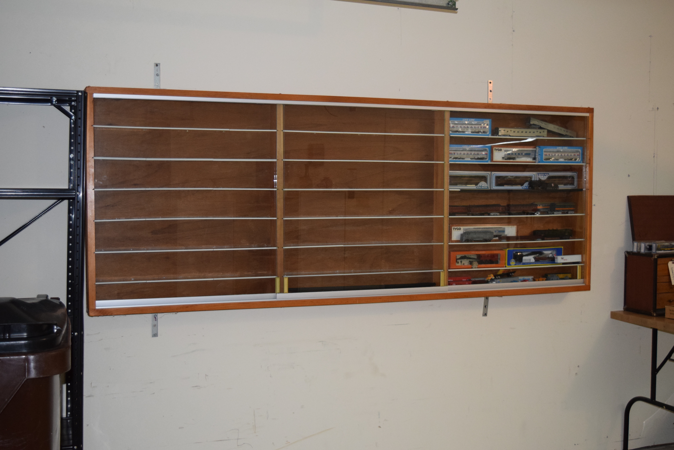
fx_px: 843
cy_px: 225
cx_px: 337
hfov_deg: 43.6
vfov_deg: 29.9
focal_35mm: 45
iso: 1800
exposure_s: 1/60
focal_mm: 30
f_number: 4.2
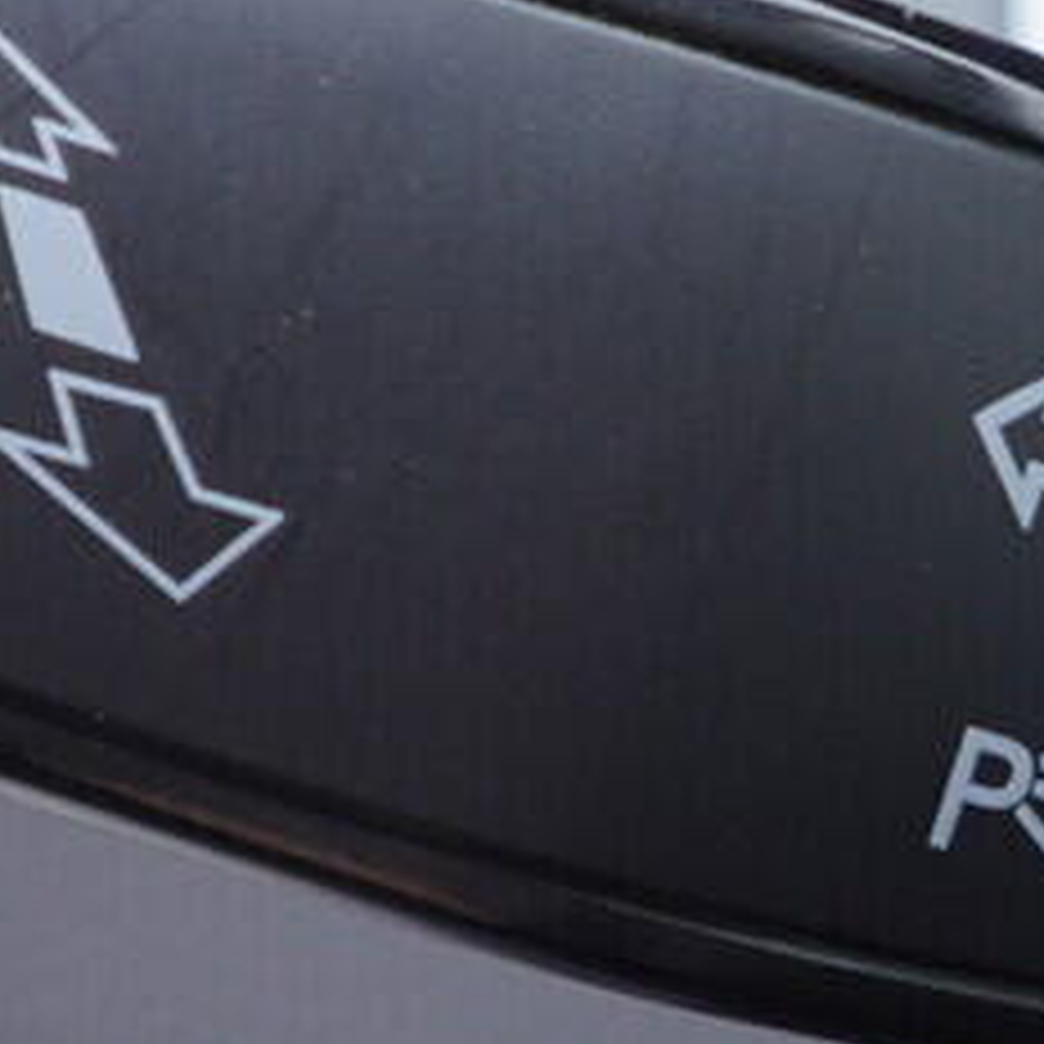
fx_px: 6483
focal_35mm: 190
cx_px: 860
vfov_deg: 9.2
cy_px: 598
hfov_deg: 9.2
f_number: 2.8
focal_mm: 24
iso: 125
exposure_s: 1/40
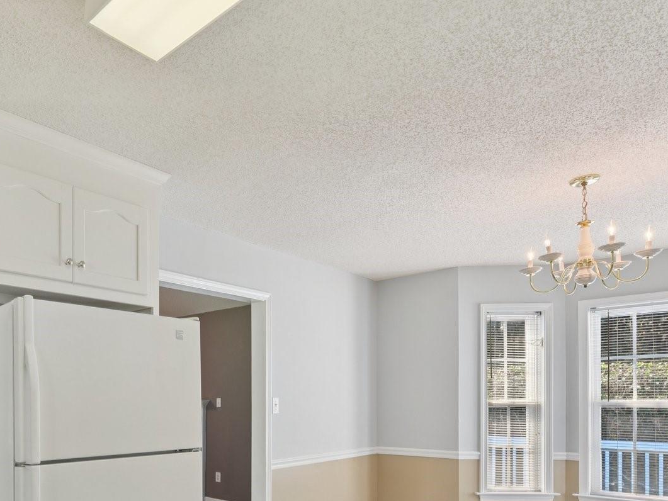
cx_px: 152
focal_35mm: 26
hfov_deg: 62.6
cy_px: 399
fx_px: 502
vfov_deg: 50.0
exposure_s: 1/25
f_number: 9
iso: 200
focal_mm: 14
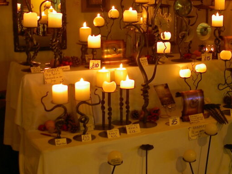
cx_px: 156
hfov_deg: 32.9
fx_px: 389
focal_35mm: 58
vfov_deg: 25.1
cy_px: 57
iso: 100
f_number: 2.8
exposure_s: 1/8
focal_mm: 8
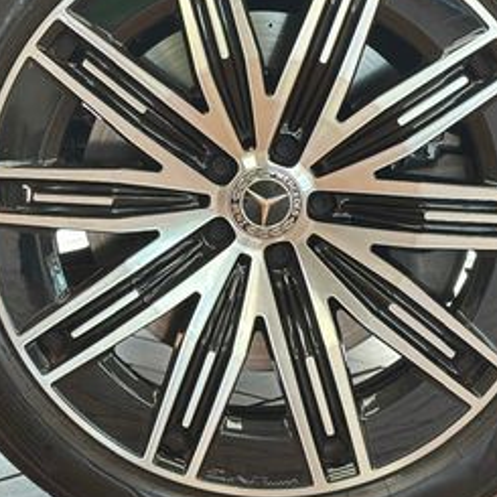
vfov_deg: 15.5
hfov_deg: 15.6
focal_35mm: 111
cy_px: 37
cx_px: 105
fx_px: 1803
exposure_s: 1/60
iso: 125
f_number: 1.78
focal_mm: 6.86
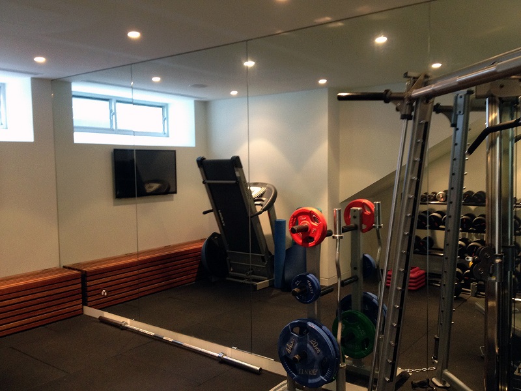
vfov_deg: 40.7
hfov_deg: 52.6
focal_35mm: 35
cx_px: 260
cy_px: 196
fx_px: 527
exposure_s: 1/20
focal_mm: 4.28
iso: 200
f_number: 2.4
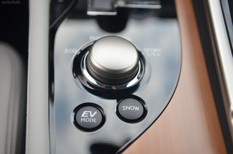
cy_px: 77
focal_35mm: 60
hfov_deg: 33.5
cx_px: 116
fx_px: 388
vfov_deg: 22.5
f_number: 2.8
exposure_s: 1/400
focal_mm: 40
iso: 1600
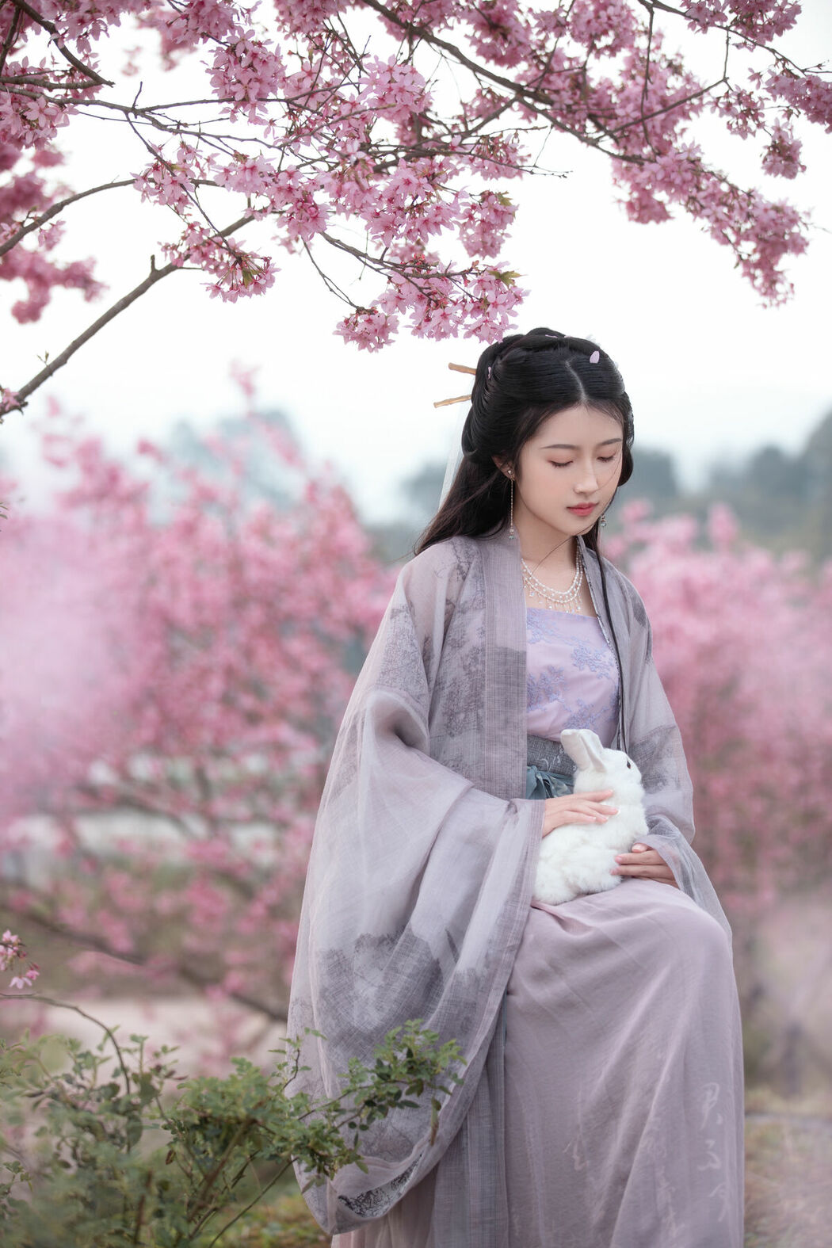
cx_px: 416
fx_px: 3016
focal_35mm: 87
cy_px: 624
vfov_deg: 23.4
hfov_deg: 15.7
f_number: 2.8
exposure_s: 1/640
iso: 100
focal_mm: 88
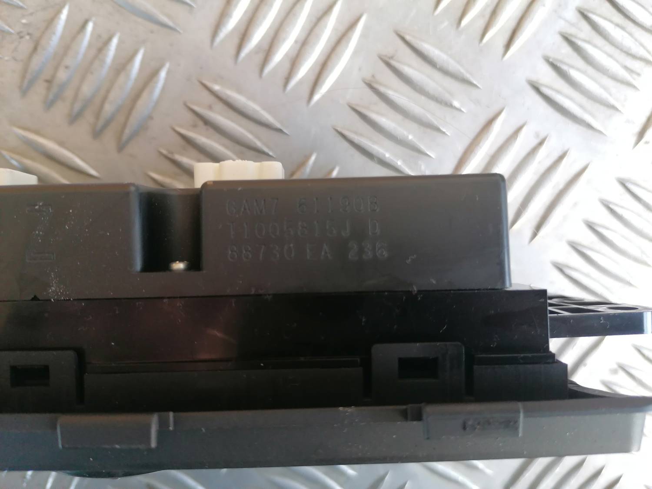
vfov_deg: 51.4
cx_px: 326
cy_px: 244
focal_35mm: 27
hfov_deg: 65.3
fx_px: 509
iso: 200
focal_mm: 4.75
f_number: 1.8
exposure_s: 1/33.3
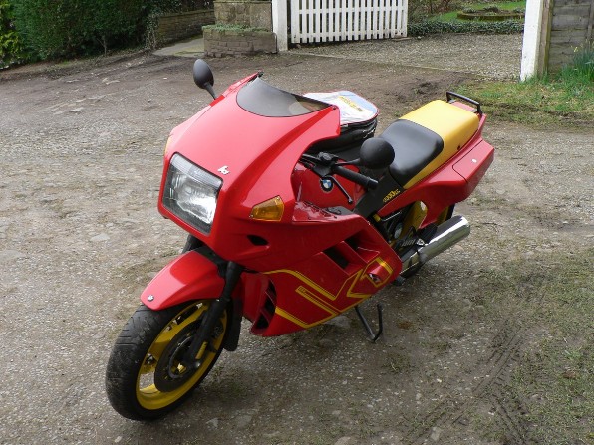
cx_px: 297
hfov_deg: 44.8
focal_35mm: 42
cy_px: 222
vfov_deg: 34.3
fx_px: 721
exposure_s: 1/80
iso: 80
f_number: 3.6
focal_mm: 7
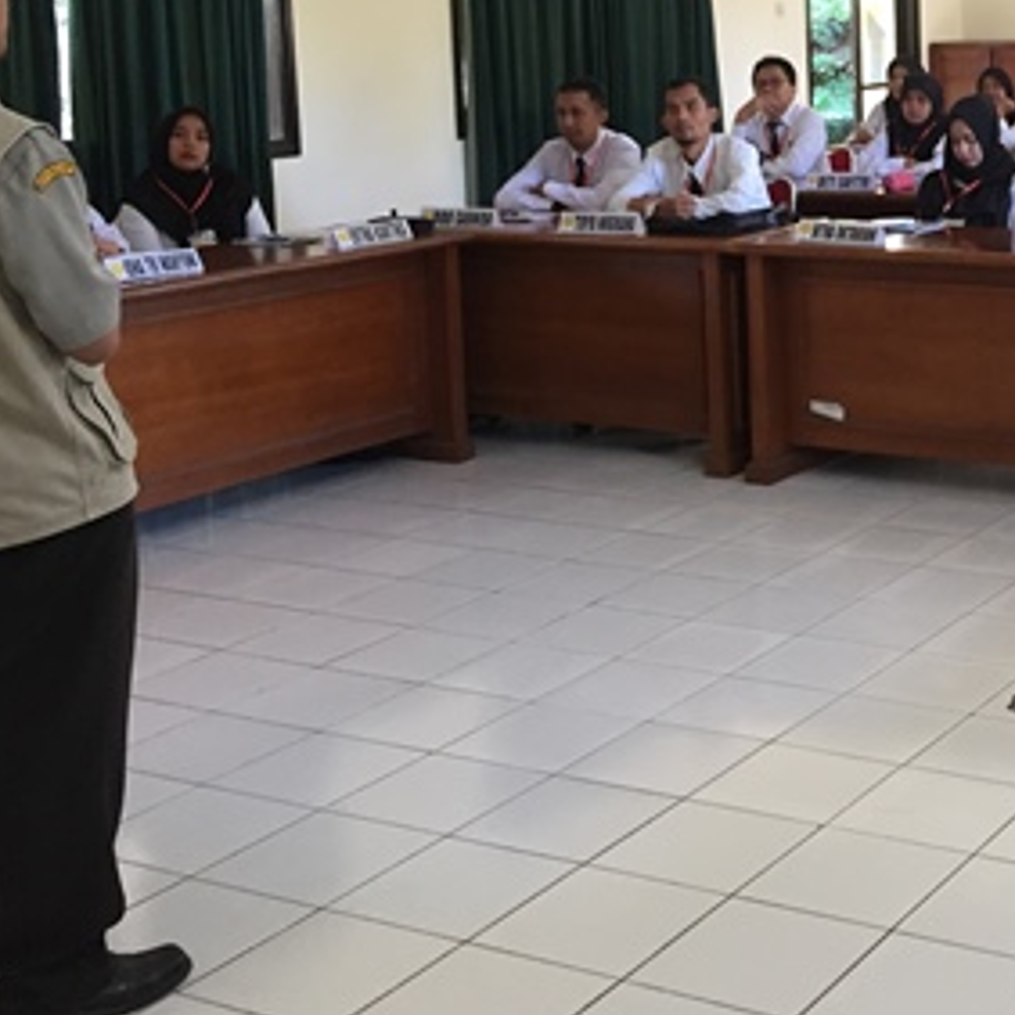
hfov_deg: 28.5
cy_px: 225
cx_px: 979
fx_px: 1891
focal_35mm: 57
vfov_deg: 29.5
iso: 160
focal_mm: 4.15
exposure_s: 1/33
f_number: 2.2
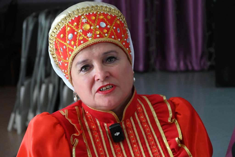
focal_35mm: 120
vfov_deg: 11.4
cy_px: 78
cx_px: 118
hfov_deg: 17.1
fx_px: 783
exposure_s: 1/400
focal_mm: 80
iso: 3200
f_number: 5.6
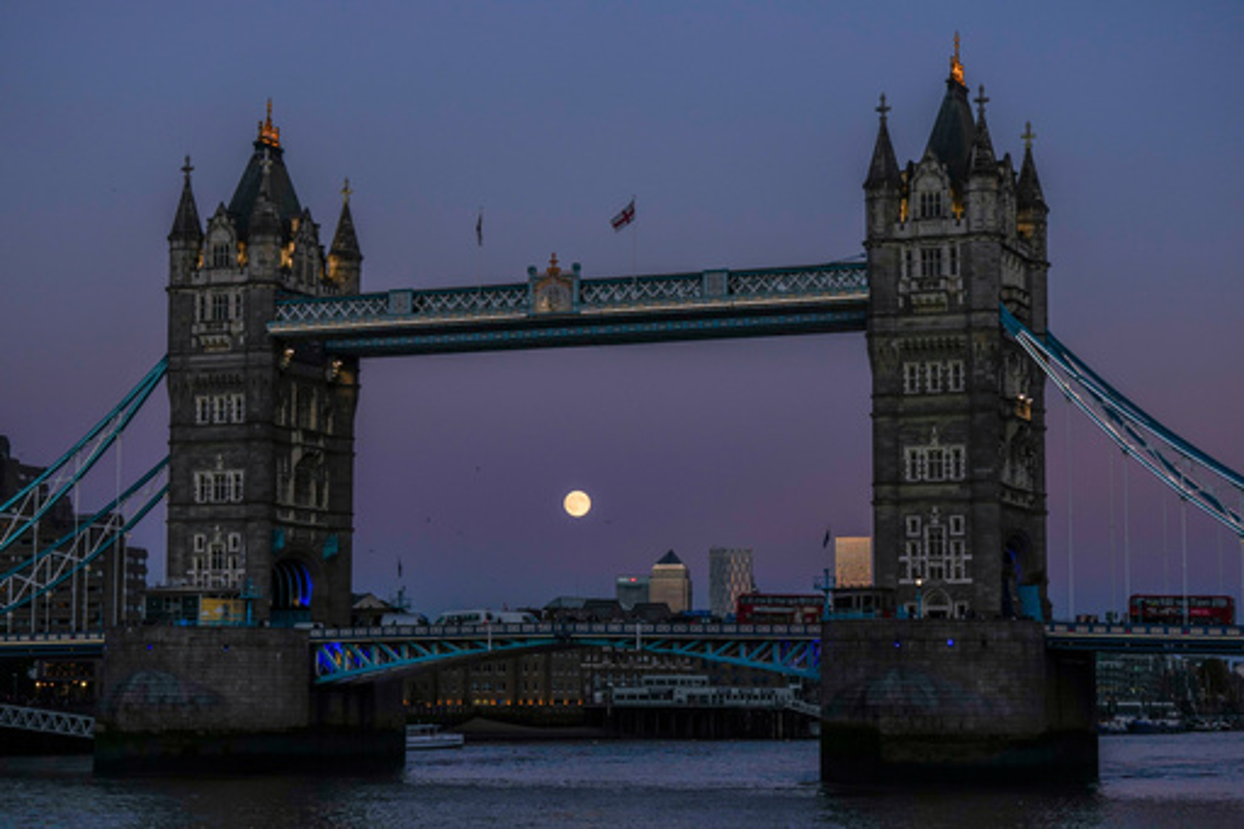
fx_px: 2487
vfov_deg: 18.9
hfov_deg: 28.1
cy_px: 414
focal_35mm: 72
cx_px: 622
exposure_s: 1/500
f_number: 4
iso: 320
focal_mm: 72
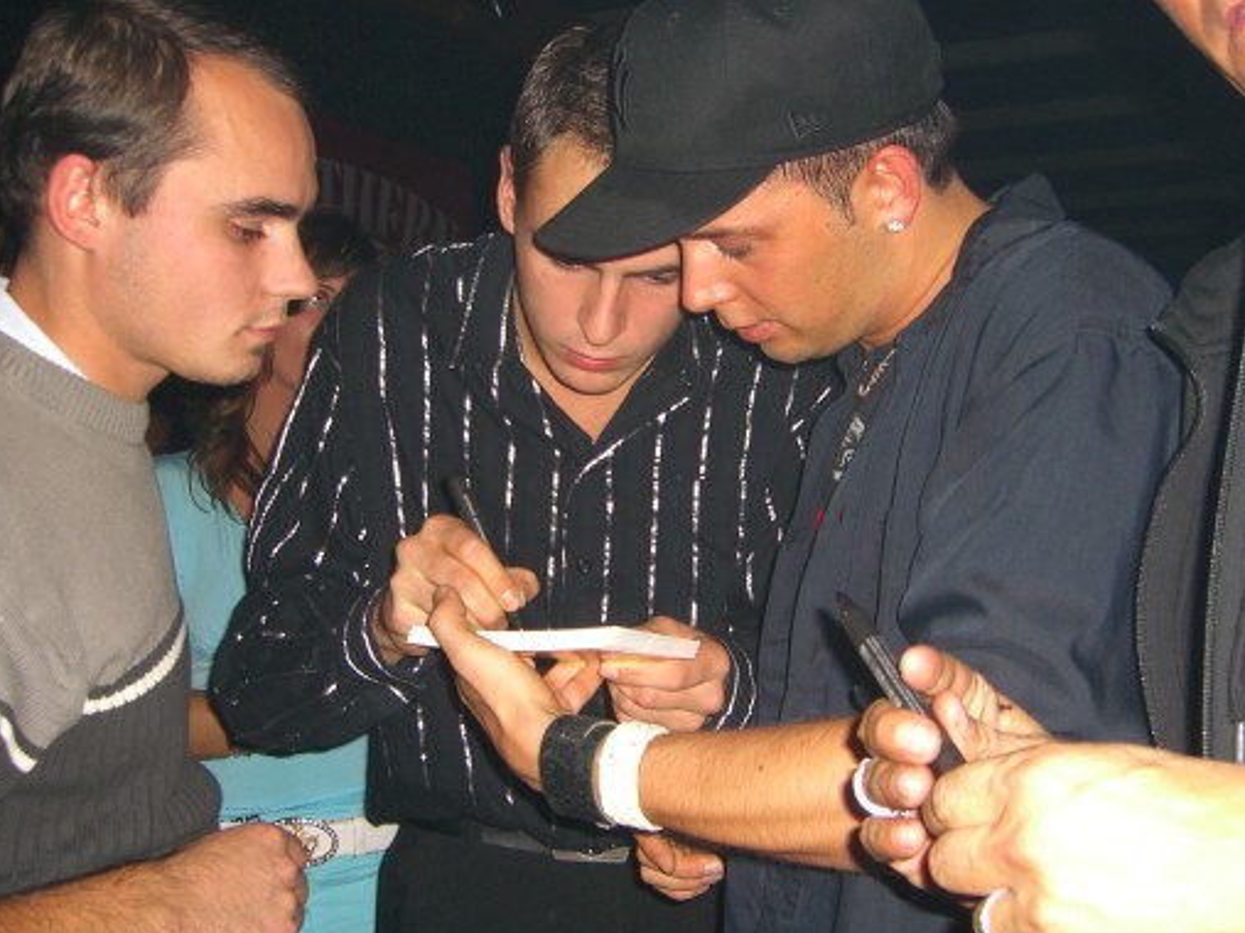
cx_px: 646
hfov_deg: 42.1
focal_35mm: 45
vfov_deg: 32.2
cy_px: 494
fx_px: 1618
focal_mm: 7.9
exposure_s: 1/60
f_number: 2.8
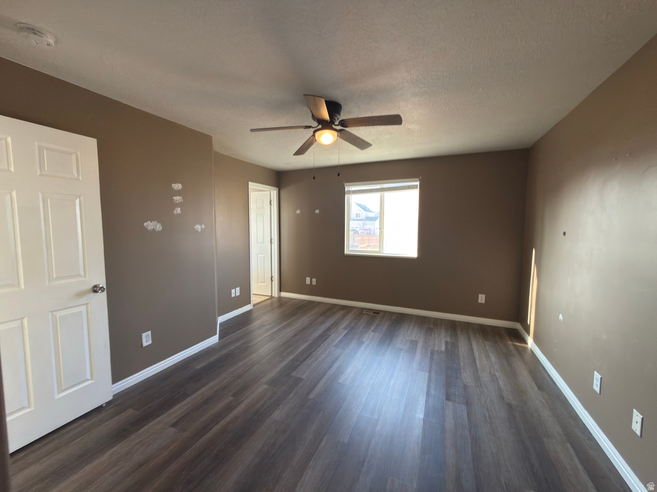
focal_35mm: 14
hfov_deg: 102.1
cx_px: 328
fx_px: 266
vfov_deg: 85.7
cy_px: 246
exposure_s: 1/40
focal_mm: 2.22
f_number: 2.2
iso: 80
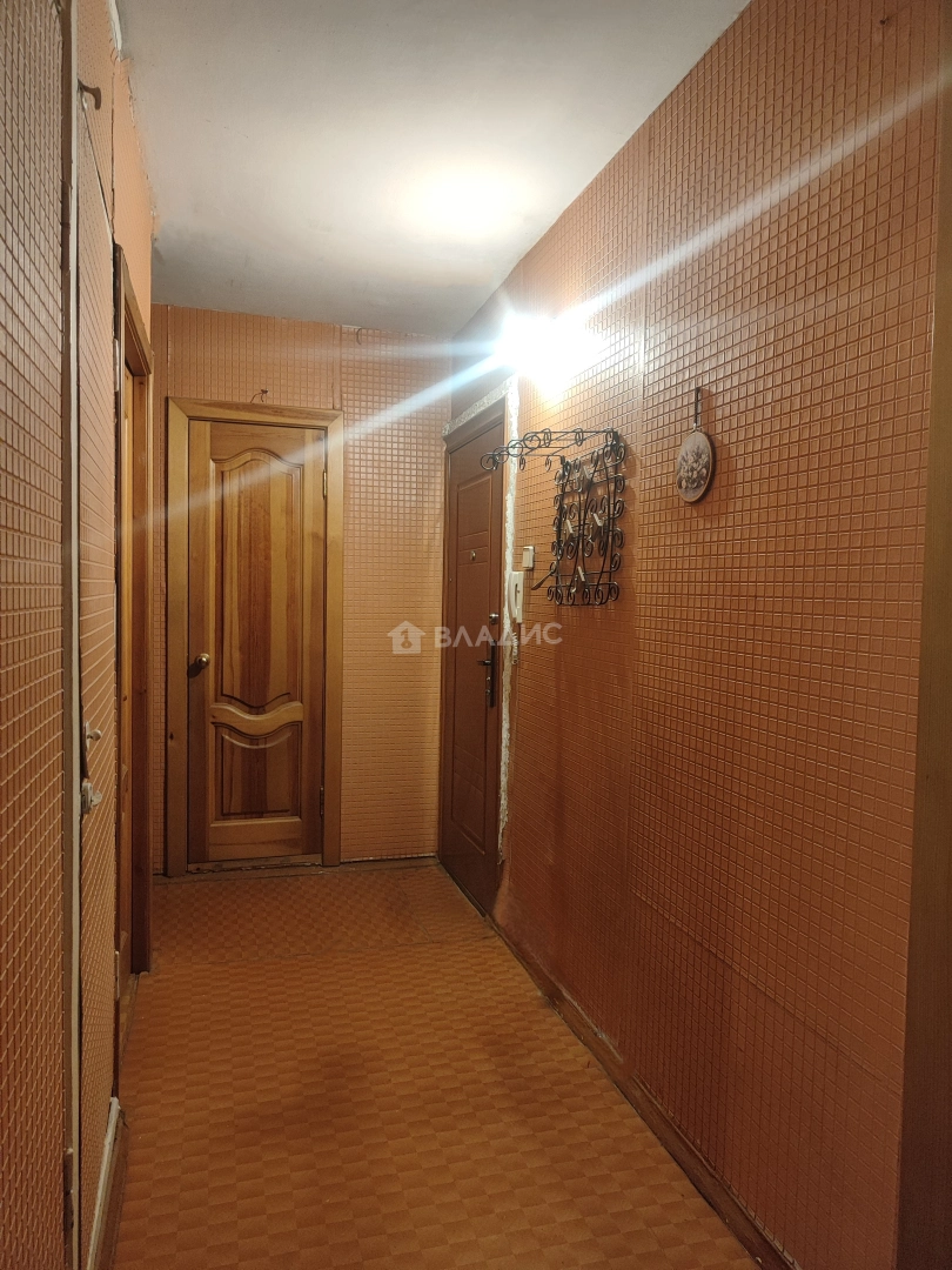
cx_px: 476
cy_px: 635
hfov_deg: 58.9
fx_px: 843
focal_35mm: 23
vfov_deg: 73.9
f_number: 1.88
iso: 794
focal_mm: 5.59
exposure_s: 1/33
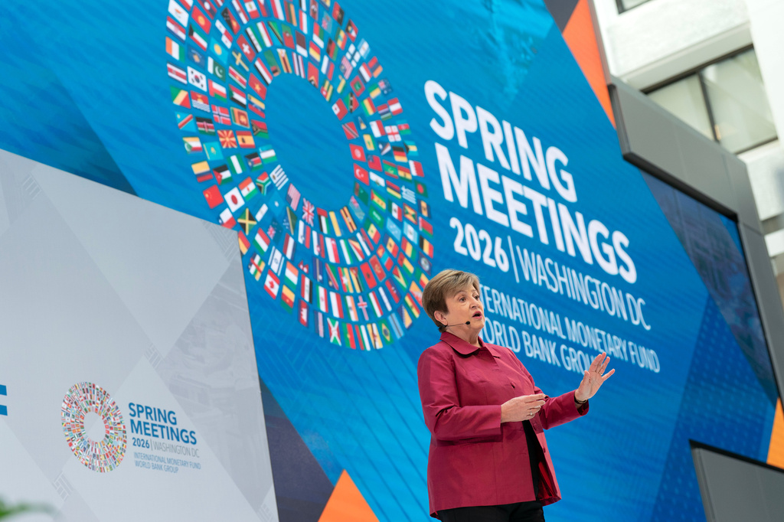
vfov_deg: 17.7
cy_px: 261
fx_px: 1676
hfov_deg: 26.3
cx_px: 392
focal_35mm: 77
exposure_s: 1/400
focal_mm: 77
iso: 1250
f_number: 4
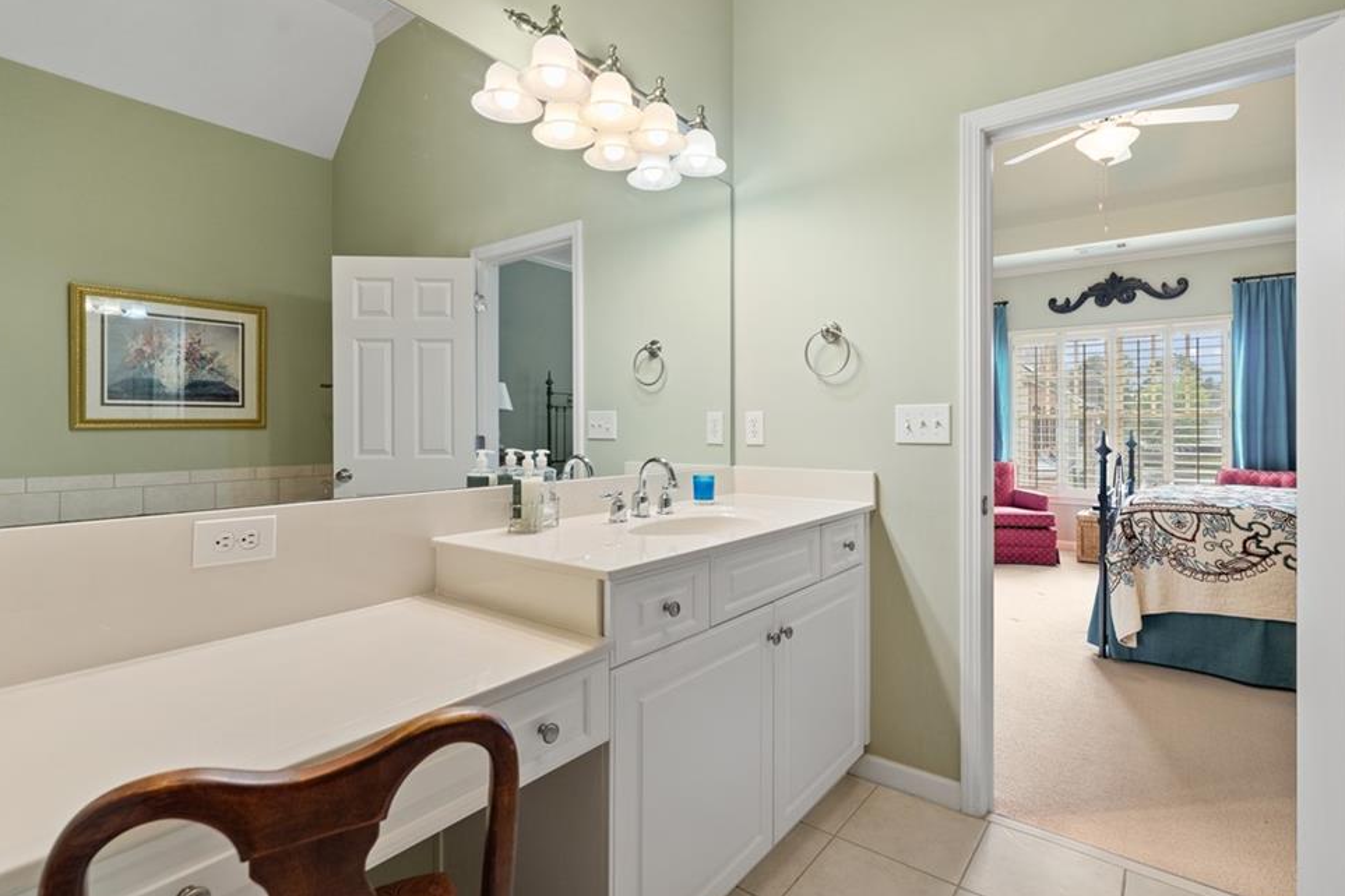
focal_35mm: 17
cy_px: 447
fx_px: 635
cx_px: 703
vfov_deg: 70.4
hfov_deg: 93.2
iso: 1250
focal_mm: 16
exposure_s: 1/25
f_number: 6.3
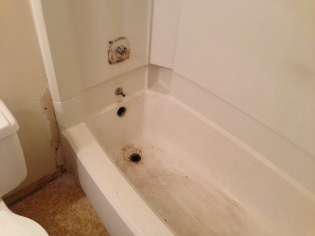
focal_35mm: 33
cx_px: 158
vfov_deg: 42.9
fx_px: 300
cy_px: 118
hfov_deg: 55.4
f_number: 2.4
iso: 250
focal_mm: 4.13
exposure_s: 1/20
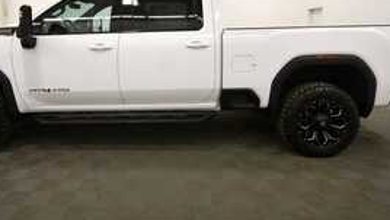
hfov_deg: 73.5
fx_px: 259
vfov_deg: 45.2
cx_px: 164
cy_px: 71
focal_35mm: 25
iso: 640
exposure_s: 1/250
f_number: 4.8
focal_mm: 11
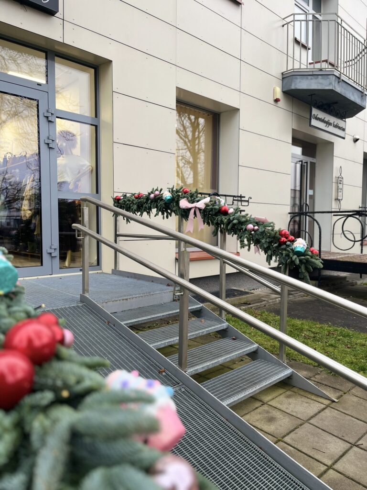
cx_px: 184
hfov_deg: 53.1
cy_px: 245
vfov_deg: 67.3
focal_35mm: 26
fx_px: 368
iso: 64
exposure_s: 1/121
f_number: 1.6
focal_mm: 5.1
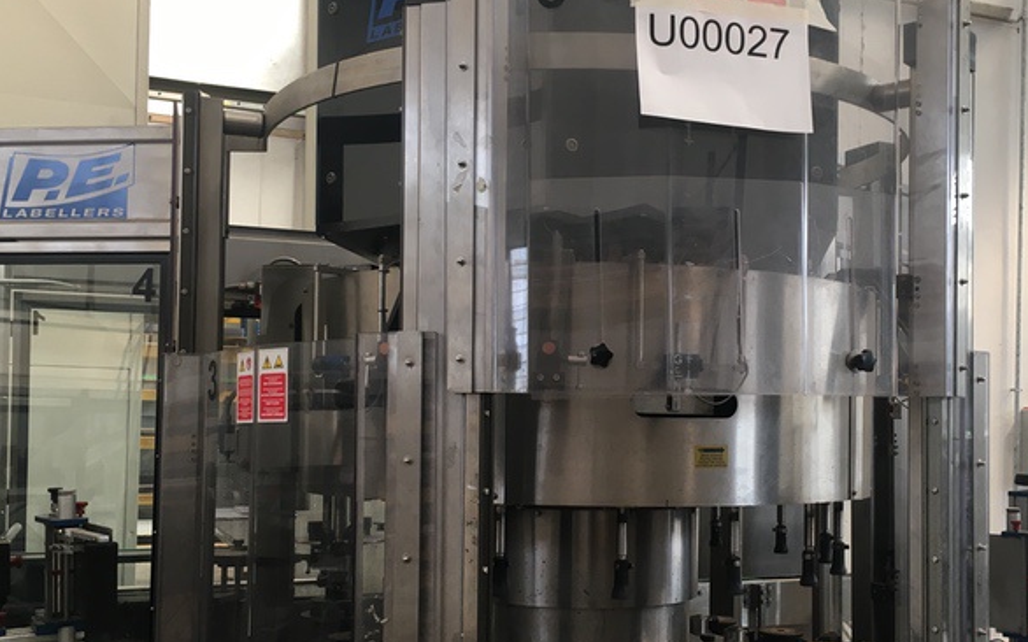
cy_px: 393
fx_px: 1176
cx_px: 600
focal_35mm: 42
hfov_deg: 47.0
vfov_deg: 30.4
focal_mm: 4.15
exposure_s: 1/33
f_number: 2.2
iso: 25
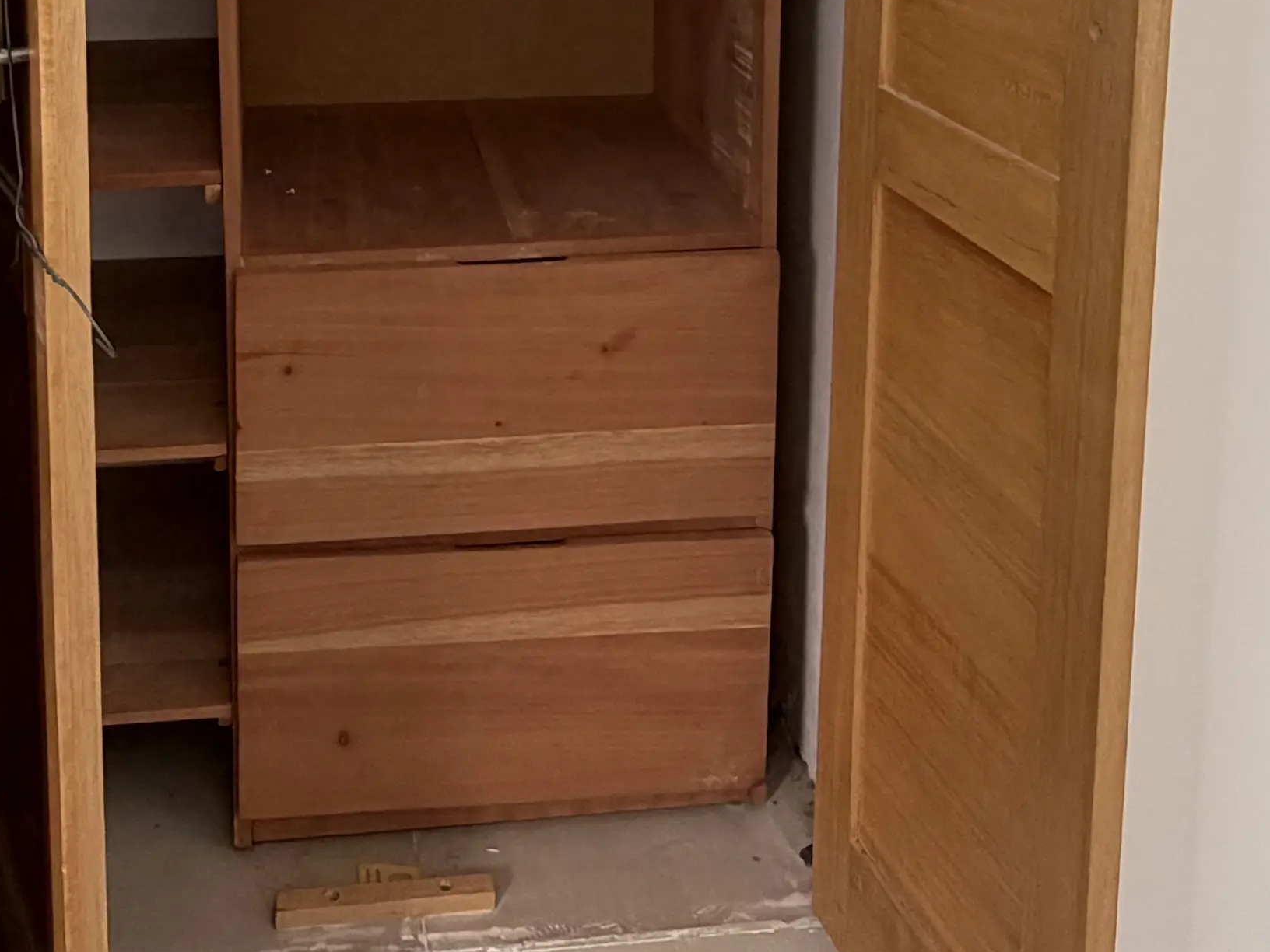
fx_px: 1798
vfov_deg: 26.5
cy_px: -174
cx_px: 500
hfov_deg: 38.7
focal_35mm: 49
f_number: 2.2
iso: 100
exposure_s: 1/121
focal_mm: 2.22
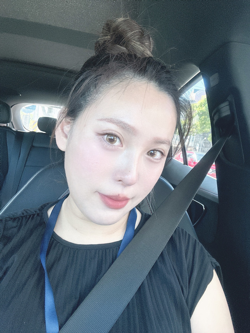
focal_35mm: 23
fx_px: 222
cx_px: 125
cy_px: 166
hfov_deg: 58.9
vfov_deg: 73.9
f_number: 1.9
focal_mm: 2.69
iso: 80
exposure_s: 1/78
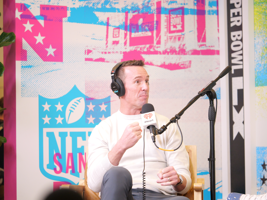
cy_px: 100
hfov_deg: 14.5
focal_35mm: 136
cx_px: 134
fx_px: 1049
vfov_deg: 10.9
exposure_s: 1/200
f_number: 2.8
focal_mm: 68
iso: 1600
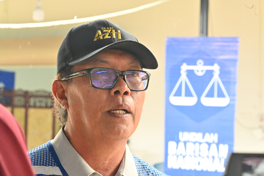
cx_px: 132
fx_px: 719
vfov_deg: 14.0
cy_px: 88
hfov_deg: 20.8
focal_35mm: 98
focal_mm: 98
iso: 8000
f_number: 11
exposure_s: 1/320
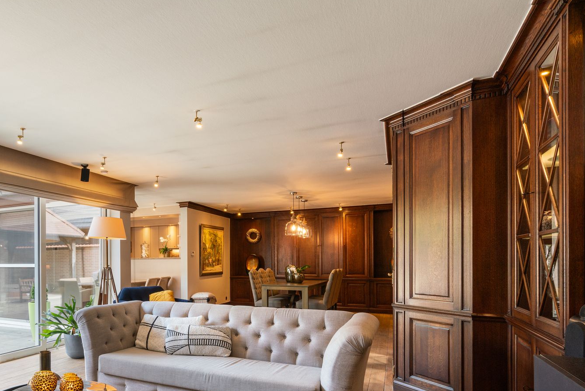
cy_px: 281
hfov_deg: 69.6
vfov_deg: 51.5
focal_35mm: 24
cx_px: 157
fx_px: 390
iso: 250
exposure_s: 1/25
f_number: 11
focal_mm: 16
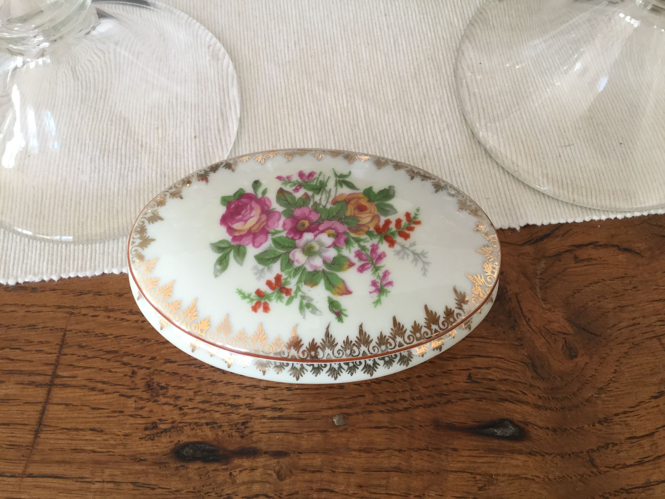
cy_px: 250
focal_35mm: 31
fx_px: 596
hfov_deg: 58.4
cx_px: 332
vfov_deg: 45.4
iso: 64
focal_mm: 3.3
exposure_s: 1/33
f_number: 2.4
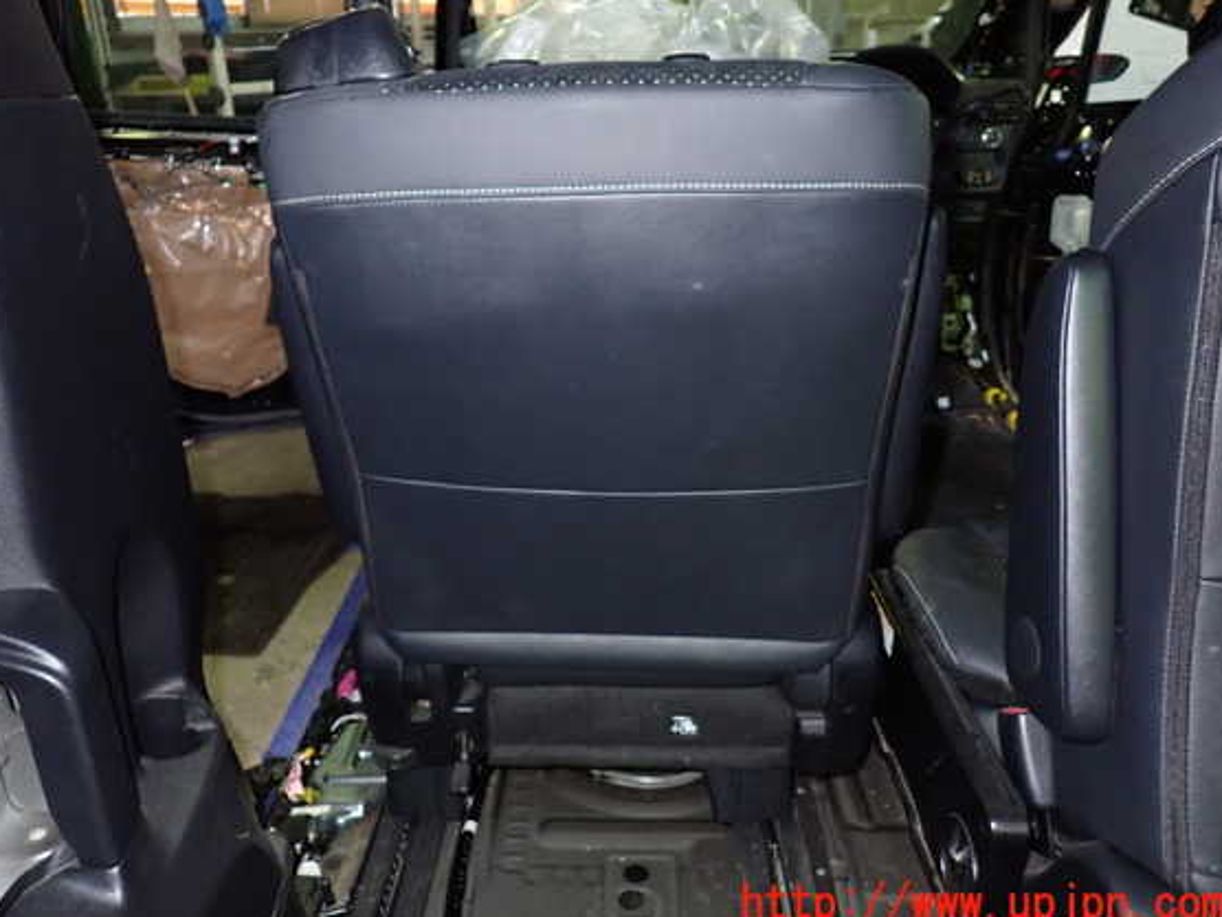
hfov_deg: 65.3
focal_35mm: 27
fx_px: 953
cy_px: 438
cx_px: 578
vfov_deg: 51.3
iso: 800
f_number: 5.6
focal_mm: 4.5
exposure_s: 1/30
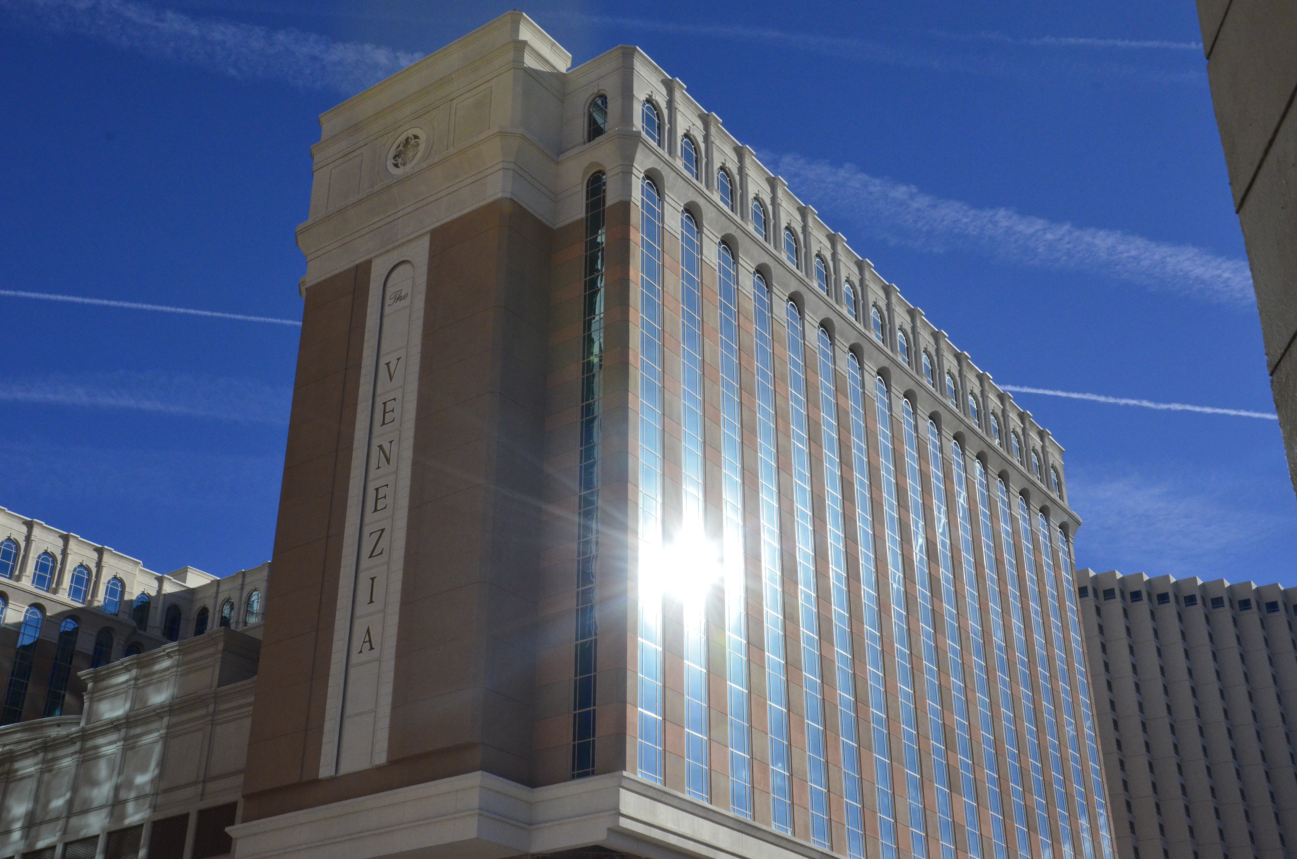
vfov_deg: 31.8
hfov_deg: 46.5
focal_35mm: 42
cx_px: 648
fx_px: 1510
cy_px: 430
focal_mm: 28
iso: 2000
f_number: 14
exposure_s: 1/2500
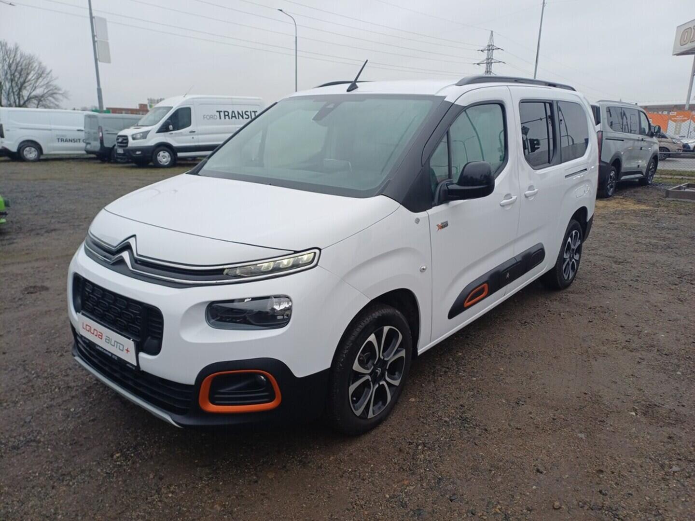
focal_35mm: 25
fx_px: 502
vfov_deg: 54.9
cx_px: 348
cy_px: 260
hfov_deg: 69.4
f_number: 1.8
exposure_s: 1/100
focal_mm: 4.65
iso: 50
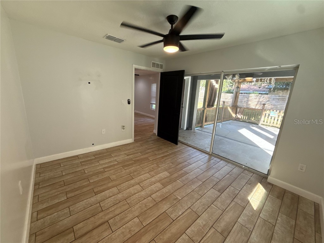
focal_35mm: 14
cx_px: 162
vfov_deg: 85.7
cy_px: 122
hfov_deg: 102.1
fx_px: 131
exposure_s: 1/120
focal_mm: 2.22
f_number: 2.2
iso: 200
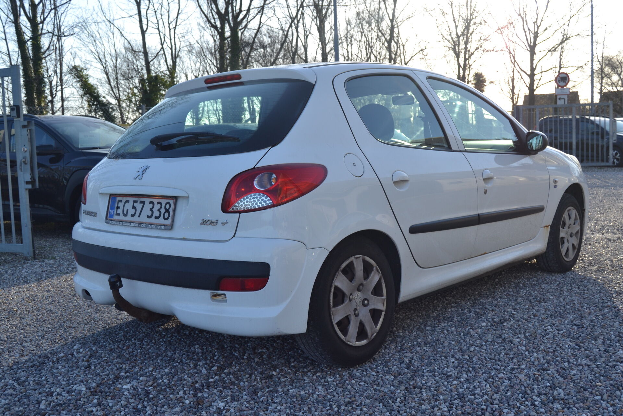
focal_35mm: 36
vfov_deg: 36.9
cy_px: 208
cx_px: 312
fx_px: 623
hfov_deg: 53.1
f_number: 7.1
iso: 100
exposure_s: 1/200
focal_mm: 24
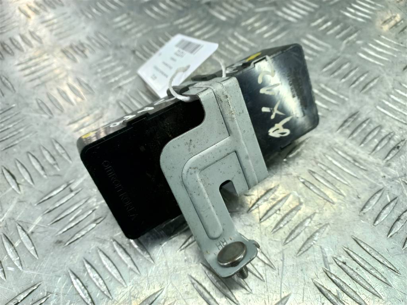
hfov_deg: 69.4
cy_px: 152
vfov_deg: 54.9
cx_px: 204
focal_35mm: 25
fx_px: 294
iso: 80
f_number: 1.8
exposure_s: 1/50
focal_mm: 4.6
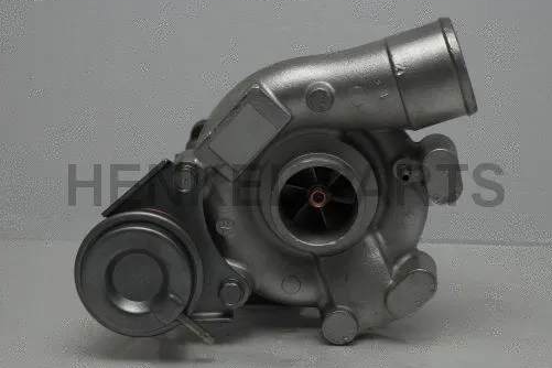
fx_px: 1512
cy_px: 186
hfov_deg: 20.7
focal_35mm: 99
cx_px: 286
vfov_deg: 13.9
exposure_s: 1/160
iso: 800
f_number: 5.6
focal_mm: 55
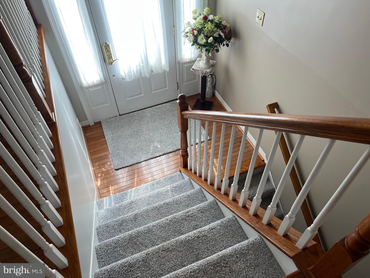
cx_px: 185
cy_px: 139
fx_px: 278
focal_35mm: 26
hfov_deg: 67.3
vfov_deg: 53.1
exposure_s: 1/120
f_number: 1.6
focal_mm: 5.1
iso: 40
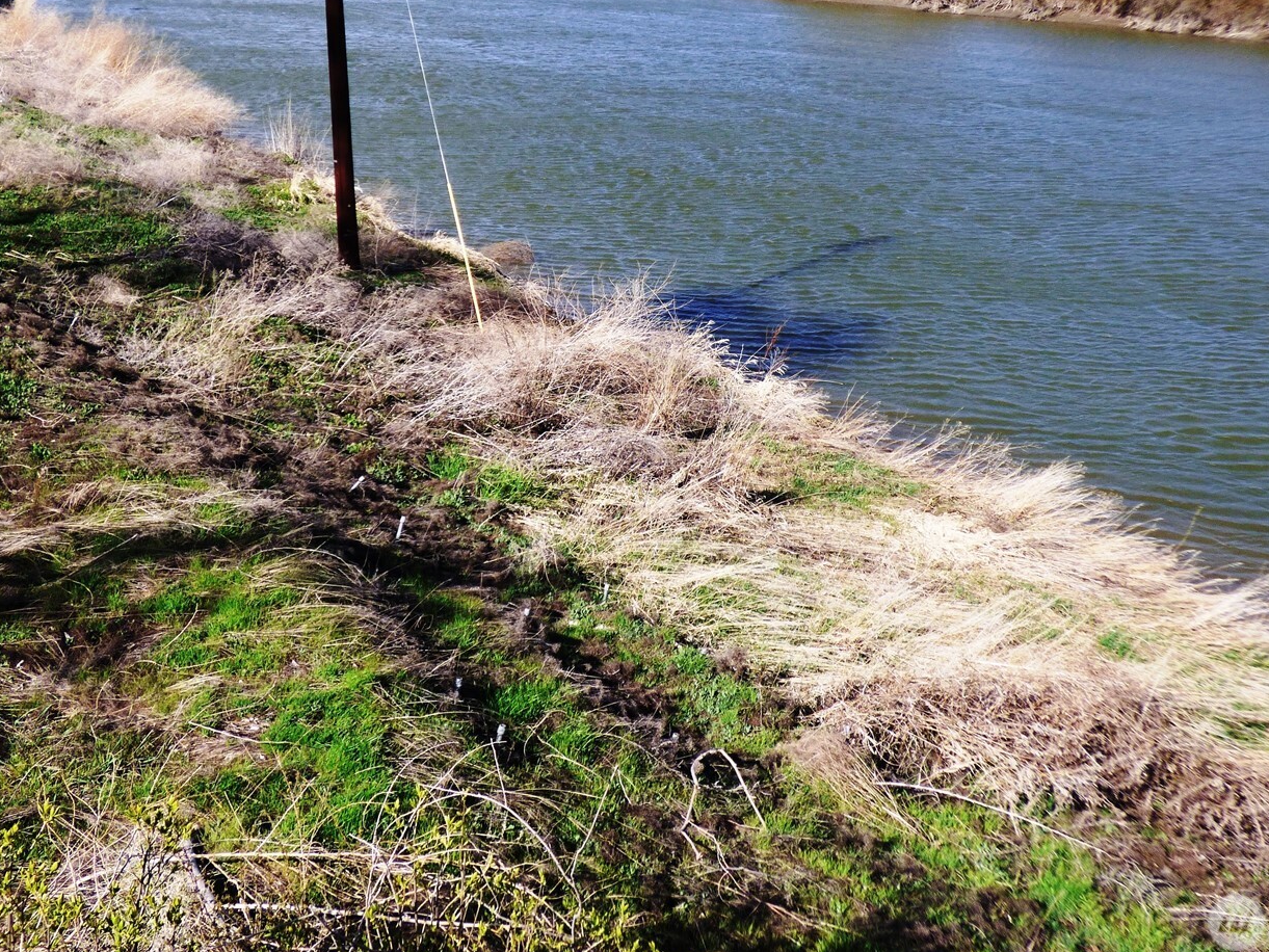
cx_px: 646
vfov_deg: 37.4
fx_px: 1393
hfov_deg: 49.0
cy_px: 341
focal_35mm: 38
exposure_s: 1/1000
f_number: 3.2
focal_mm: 5.04
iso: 100
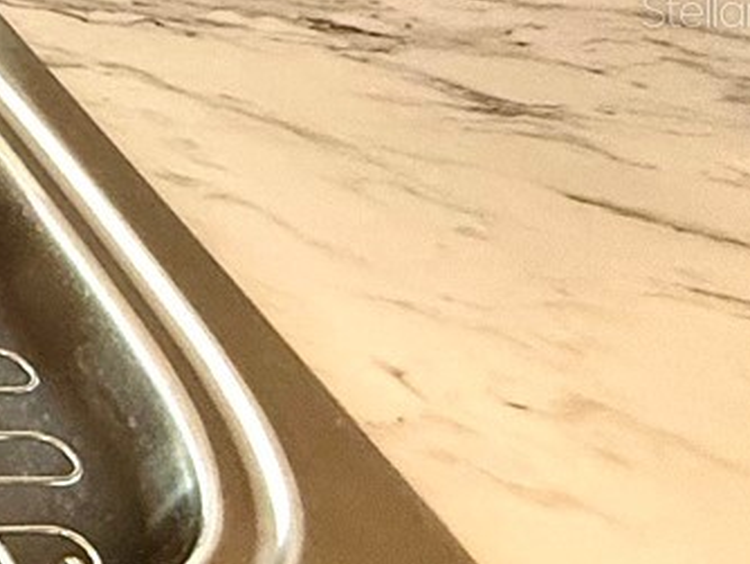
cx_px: -943
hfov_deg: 16.4
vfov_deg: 21.3
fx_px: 1453
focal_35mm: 67
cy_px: 9
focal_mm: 2.22
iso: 250
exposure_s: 1/120
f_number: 2.2
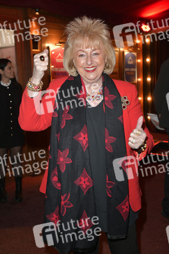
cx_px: 86
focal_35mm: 44
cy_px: 132
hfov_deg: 30.5
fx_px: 310
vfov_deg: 44.5
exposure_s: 1/200
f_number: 5.6
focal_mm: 42
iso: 2500
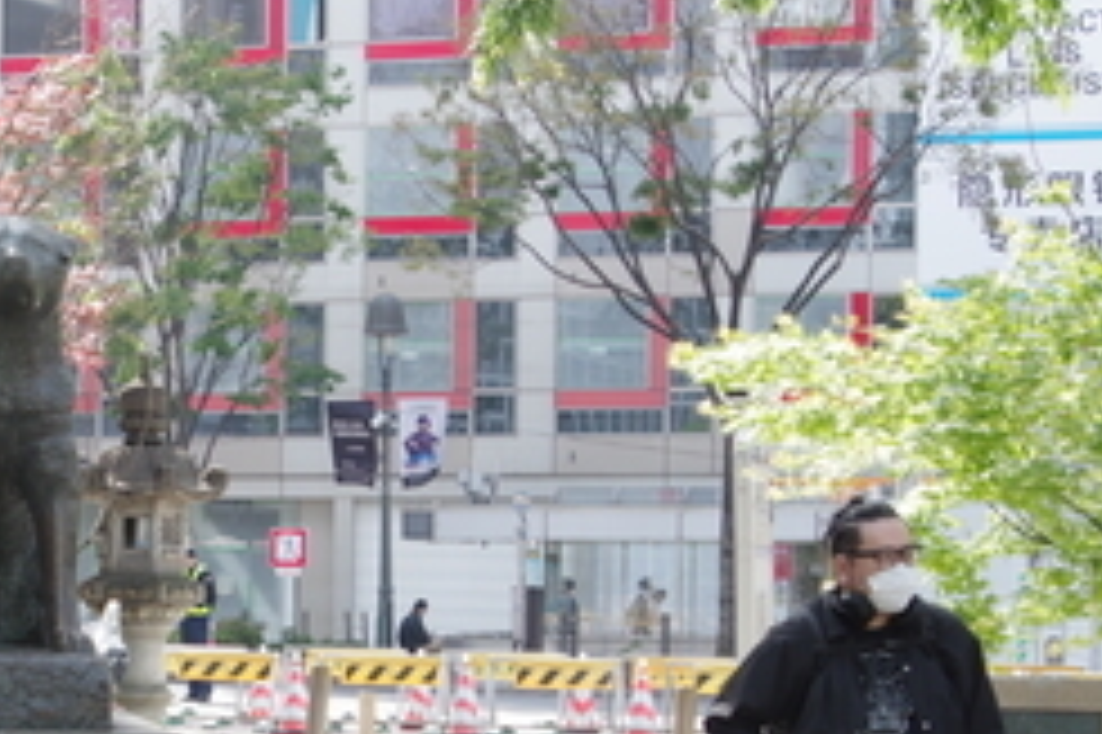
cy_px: 682
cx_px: -18
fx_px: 2998
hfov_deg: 20.1
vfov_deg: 13.8
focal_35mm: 98
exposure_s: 1/160
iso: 200
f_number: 5.6
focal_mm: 20
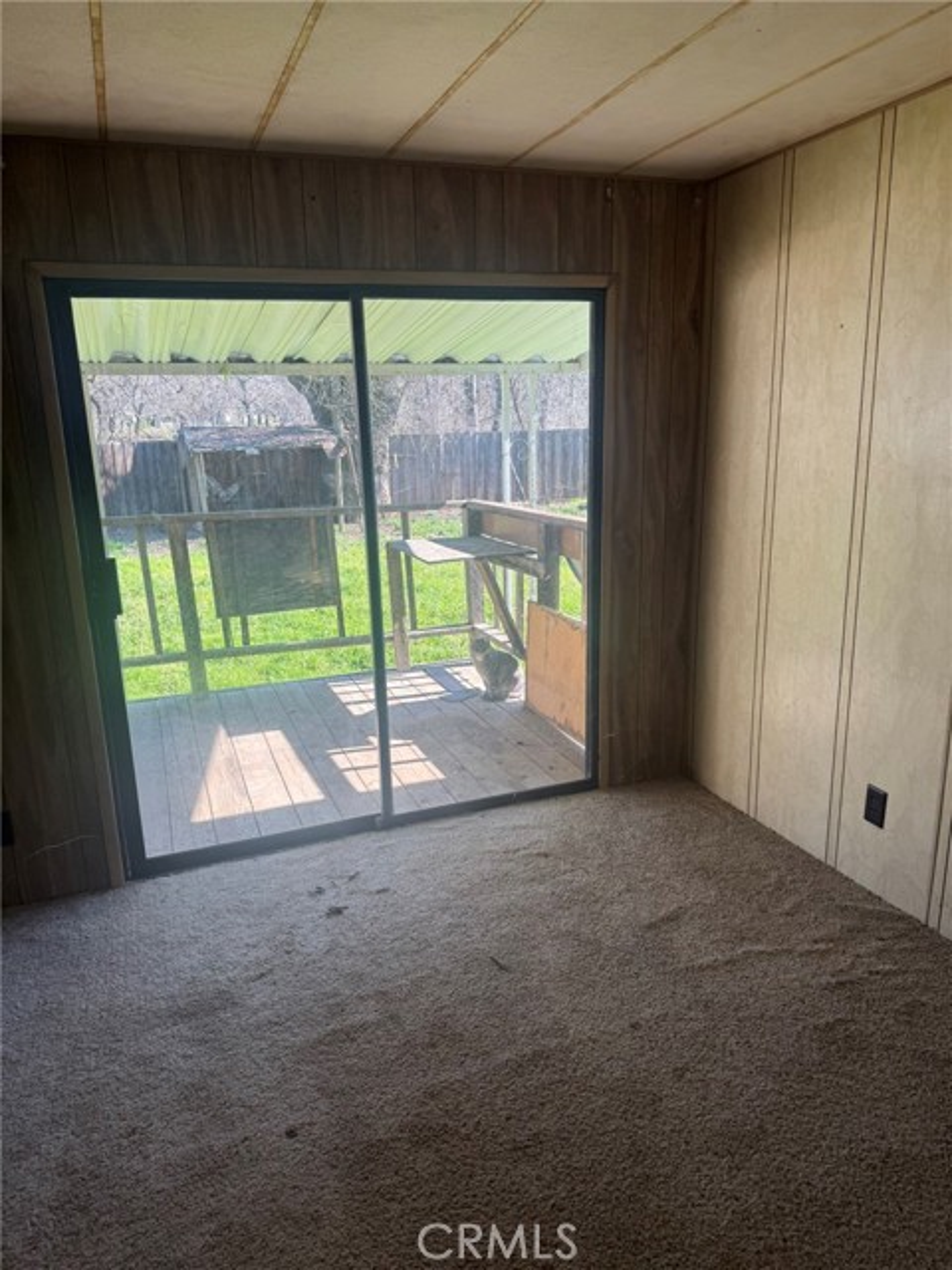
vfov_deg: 71.6
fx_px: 880
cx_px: 476
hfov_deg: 56.8
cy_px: 635
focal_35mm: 24
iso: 64
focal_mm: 6.76
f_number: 1.78
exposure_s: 1/248
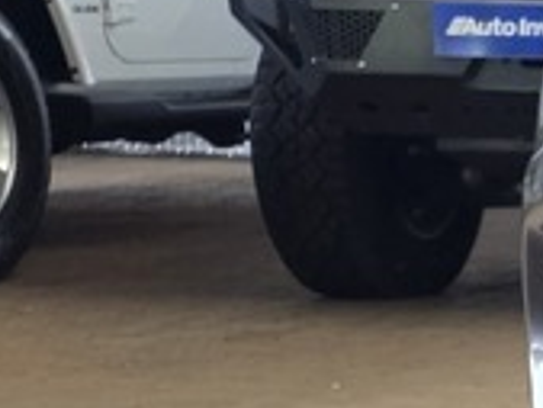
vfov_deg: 10.5
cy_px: 466
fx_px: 2182
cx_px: 1488
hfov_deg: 10.9
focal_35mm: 139
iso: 640
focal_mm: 6.25
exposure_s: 1/66
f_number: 1.7
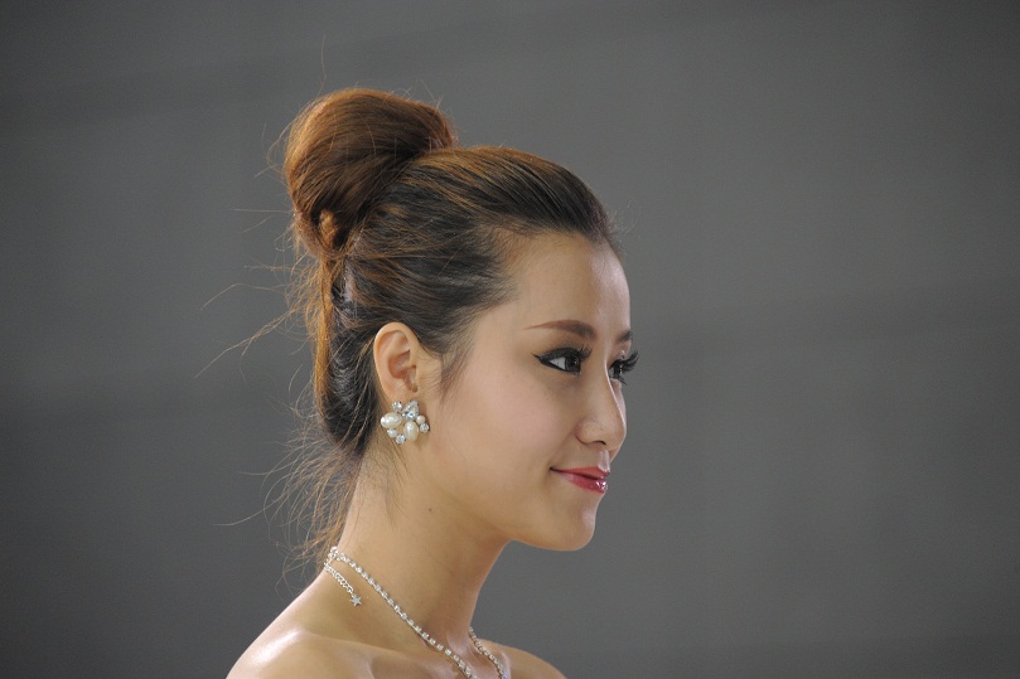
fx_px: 8498
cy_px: 340
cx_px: 510
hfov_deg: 6.9
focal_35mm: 300
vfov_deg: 4.6
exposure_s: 1/50
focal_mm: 300
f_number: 5.6
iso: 1600
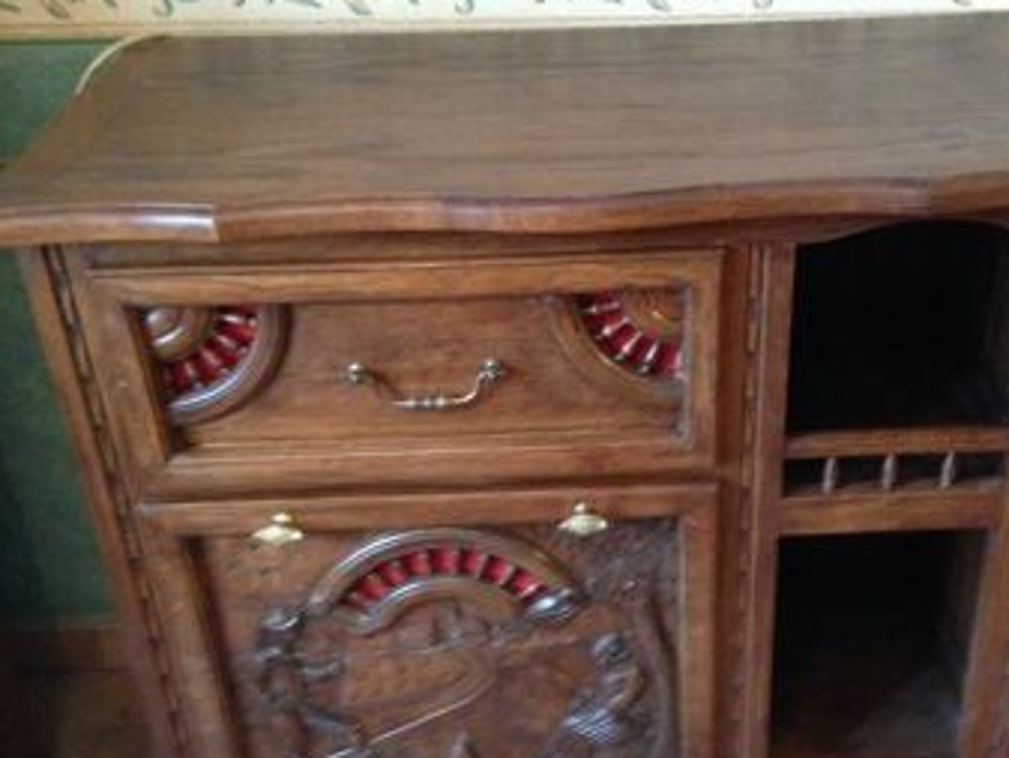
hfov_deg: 40.2
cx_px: 620
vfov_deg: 30.8
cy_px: 470
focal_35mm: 47
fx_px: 1370
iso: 800
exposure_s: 1/15
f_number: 2.4
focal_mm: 4.12
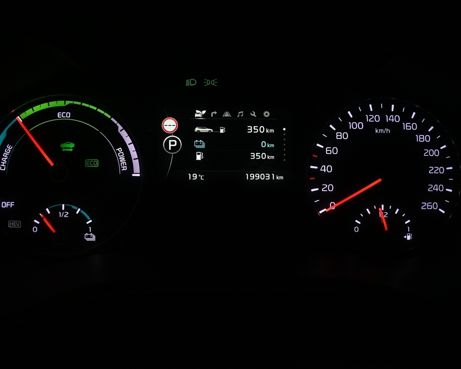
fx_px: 476
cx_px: 223
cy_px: 185
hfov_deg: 51.7
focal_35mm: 35
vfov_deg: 42.4
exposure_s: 1/500
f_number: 3.8
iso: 1100
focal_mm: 20.5
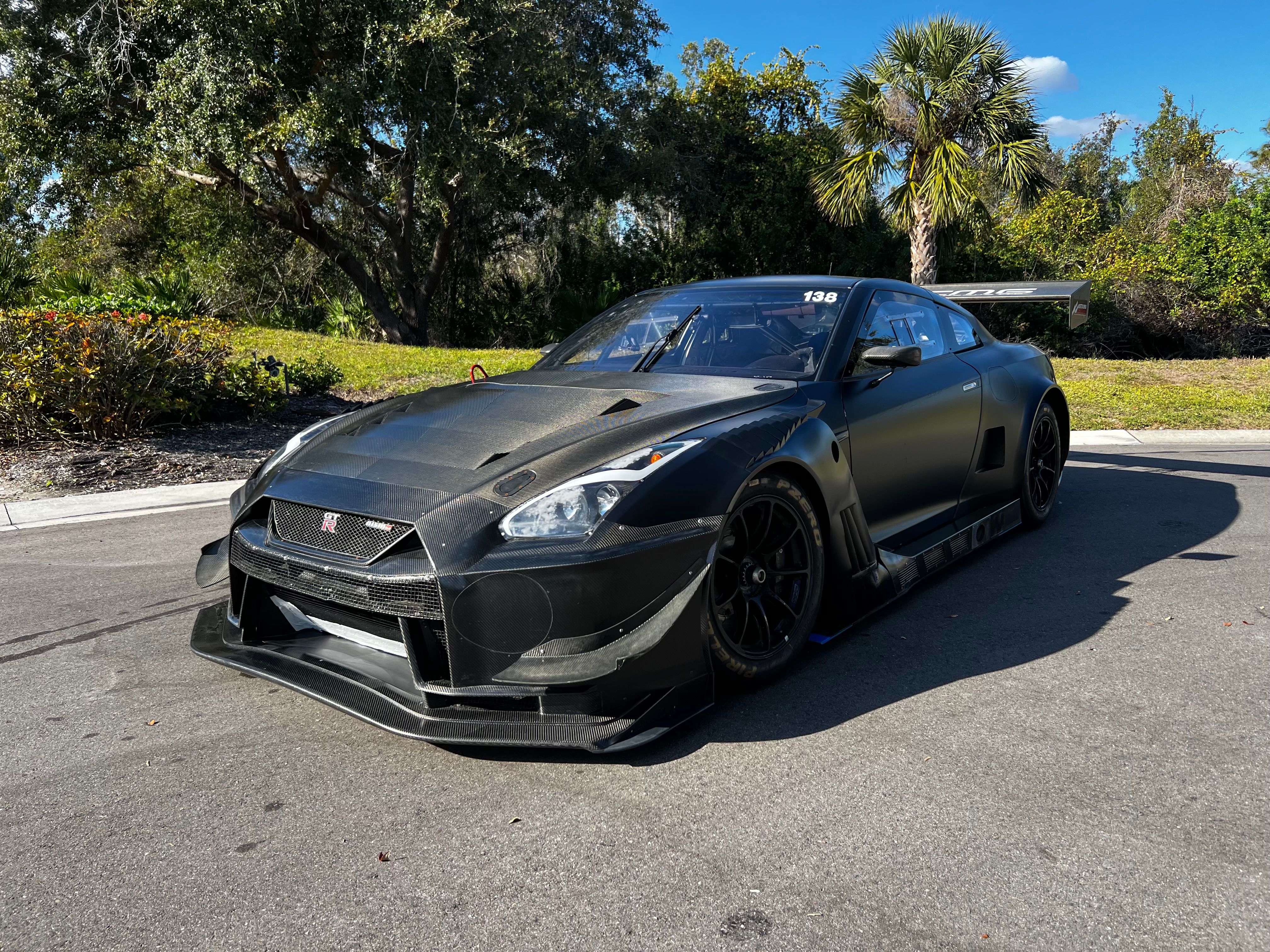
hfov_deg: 67.3
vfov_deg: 53.1
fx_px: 954
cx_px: 635
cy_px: 476
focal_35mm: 26
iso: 50
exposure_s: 1/1159
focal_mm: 5.7
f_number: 1.5
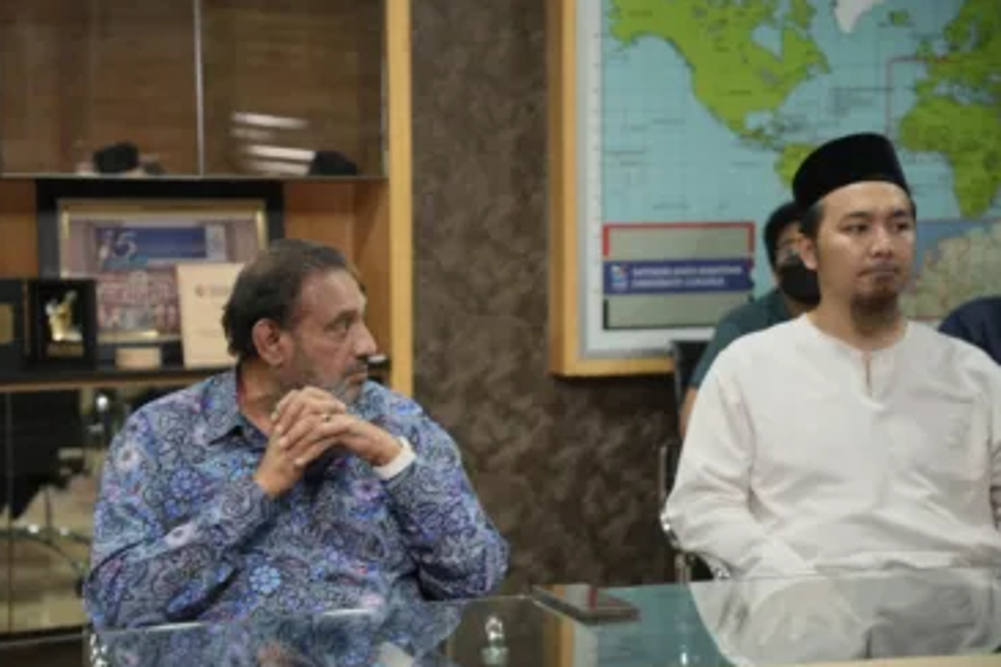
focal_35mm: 75
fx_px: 2084
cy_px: 354
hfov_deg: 27.0
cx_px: 487
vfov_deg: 18.2
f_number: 2.8
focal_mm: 70
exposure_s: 1/80
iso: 500
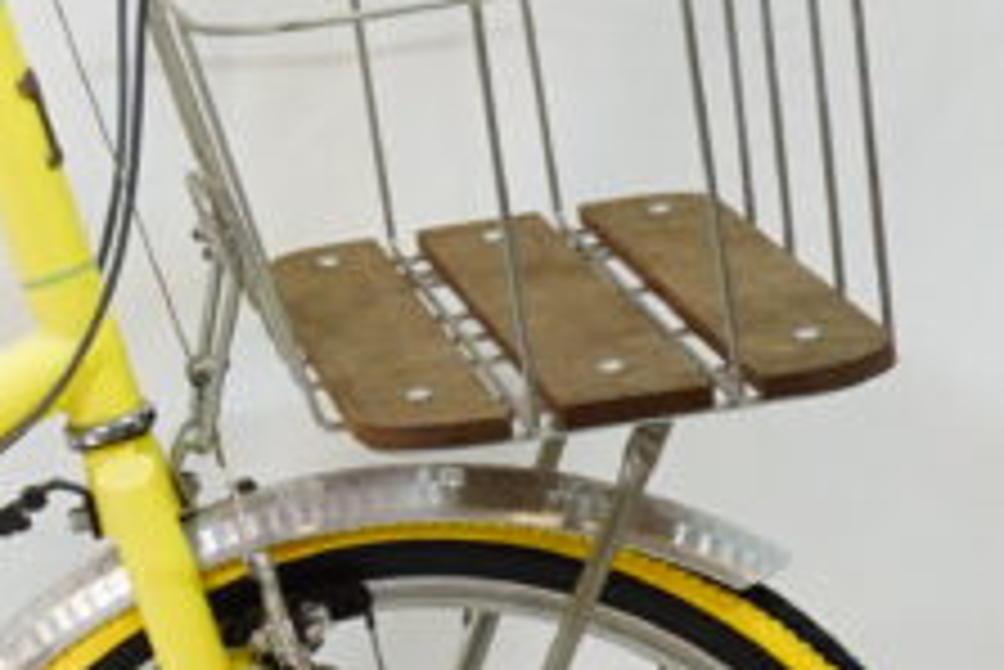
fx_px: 4464
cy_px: 418
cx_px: -720
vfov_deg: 8.6
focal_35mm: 160
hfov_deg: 12.0
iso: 1000
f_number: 7.1
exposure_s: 1/25
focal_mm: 27
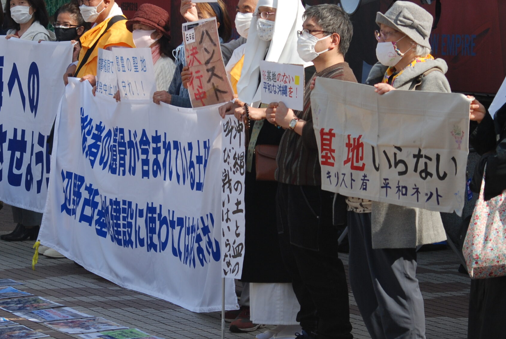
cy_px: 153
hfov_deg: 12.8
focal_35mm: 160
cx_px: 255
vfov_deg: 8.6
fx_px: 2253
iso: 200
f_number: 5
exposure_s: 1/400
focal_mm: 70
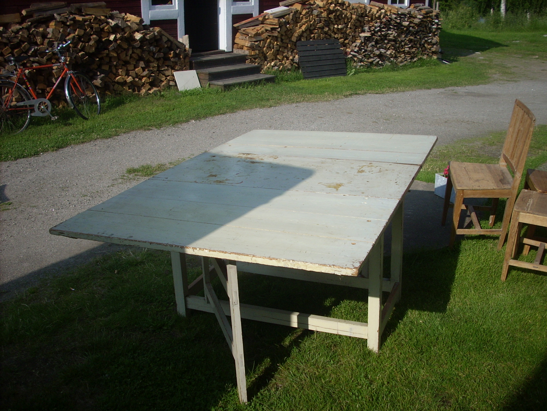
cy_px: 206
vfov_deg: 38.7
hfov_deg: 50.1
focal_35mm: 37
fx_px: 585
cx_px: 274
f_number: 5.6
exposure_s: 1/310
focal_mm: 6.2
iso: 64
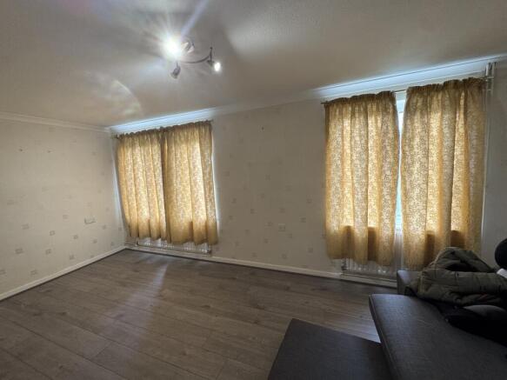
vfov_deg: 85.7
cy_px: 190
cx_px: 254
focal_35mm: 14
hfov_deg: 102.1
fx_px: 205
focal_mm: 2.22
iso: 200
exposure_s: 1/99
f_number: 2.2
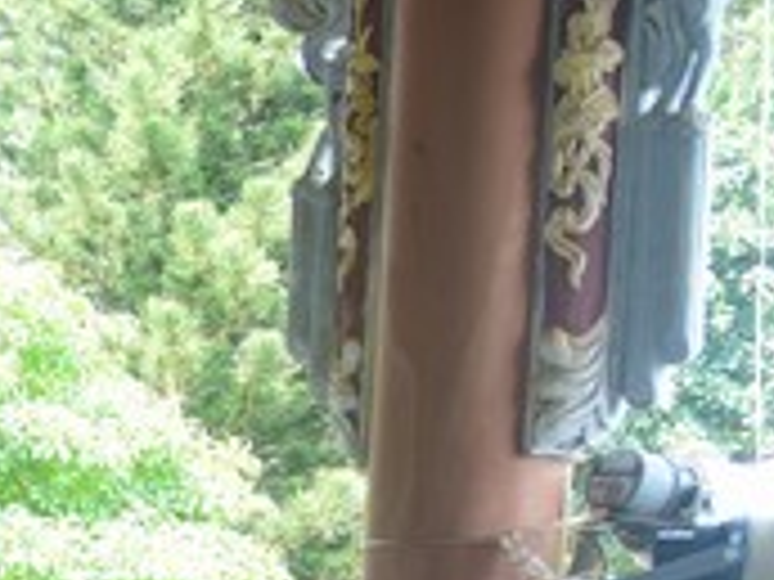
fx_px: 1945
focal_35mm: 87
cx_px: -468
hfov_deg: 19.0
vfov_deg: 15.8
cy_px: 818
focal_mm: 24
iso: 250
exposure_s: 1/60
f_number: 4
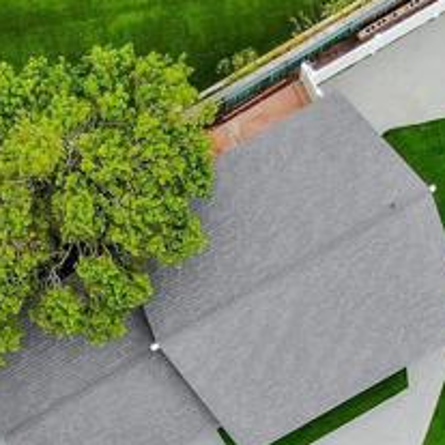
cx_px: 166
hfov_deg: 13.7
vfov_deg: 13.5
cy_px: 464
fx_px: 1847
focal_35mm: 127
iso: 100
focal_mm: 5.11
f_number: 3
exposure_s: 1/500
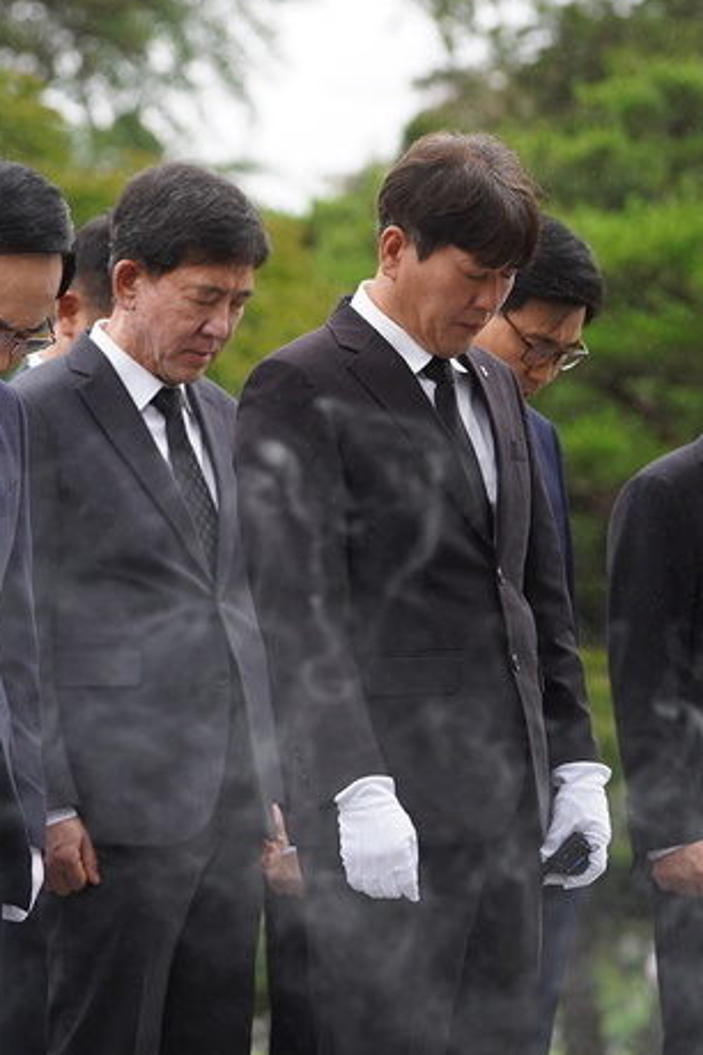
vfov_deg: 8.2
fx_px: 7352
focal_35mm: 251
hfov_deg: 5.5
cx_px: -47
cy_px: 509
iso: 500
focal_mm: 128
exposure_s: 1/400
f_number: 4
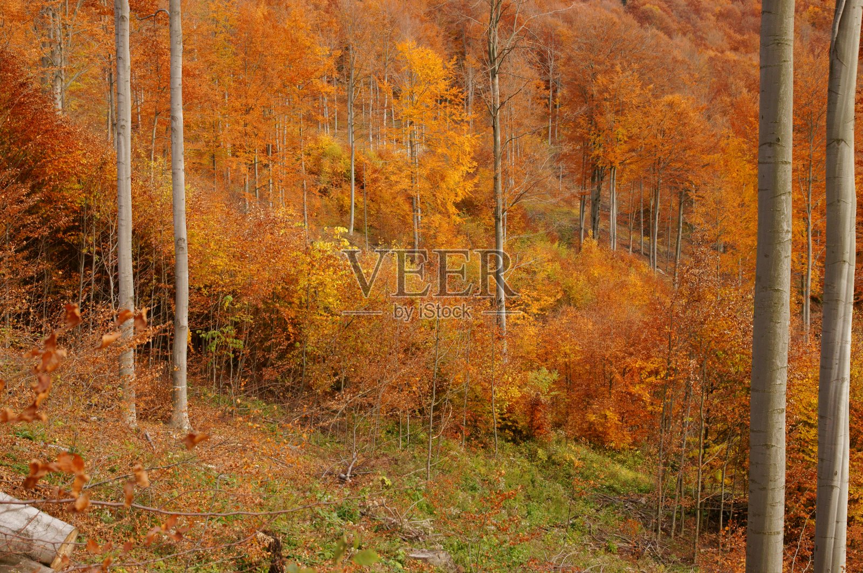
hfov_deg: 29.9
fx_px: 1616
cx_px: 432
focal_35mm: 68
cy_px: 286
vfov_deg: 20.1
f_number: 7.1
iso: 400
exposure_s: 1/125
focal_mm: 45
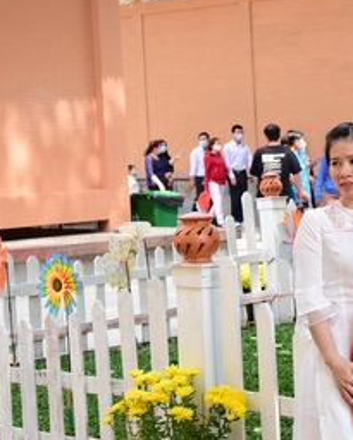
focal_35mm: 119
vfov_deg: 16.2
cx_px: 355
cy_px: 208
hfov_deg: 12.8
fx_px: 1553
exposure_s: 1/80
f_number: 7.1
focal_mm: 50
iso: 160
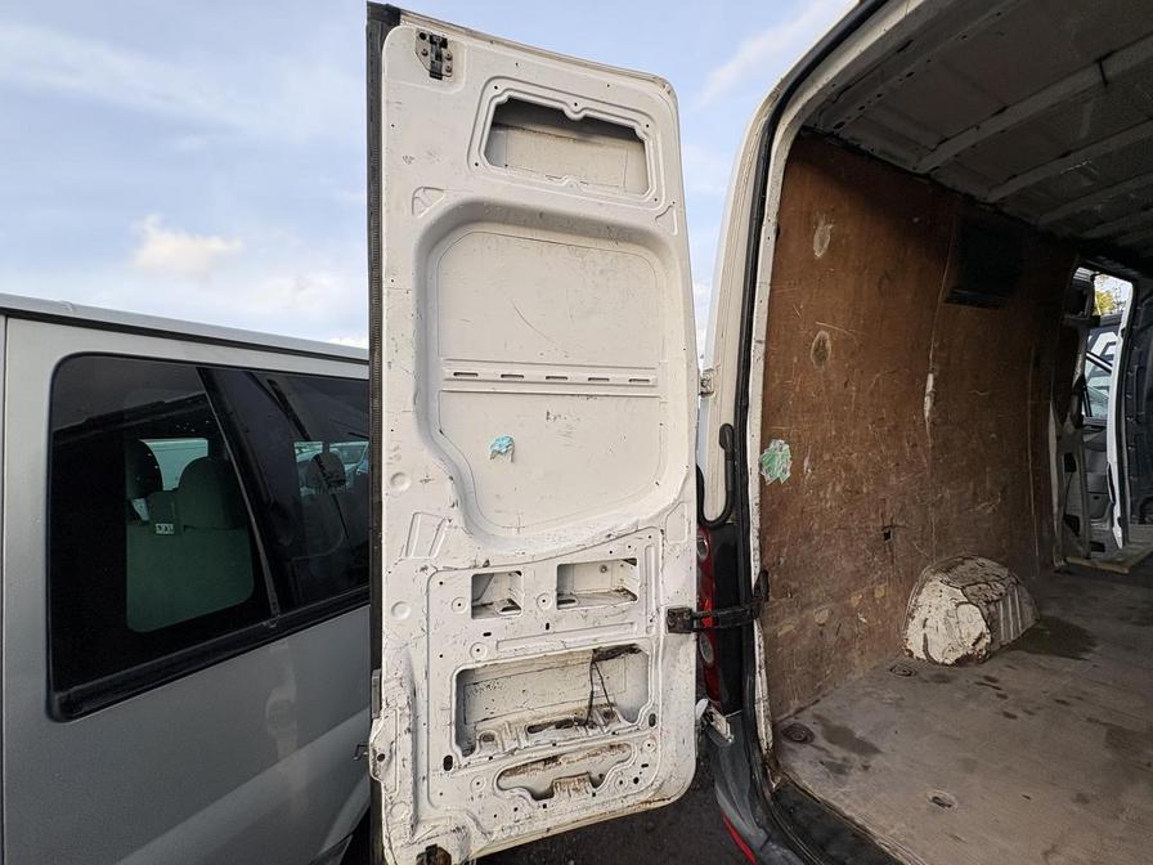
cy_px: 432
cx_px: 576
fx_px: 466
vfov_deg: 85.7
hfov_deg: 102.1
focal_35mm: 14
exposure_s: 1/314
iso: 40
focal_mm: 2.22
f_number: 2.2
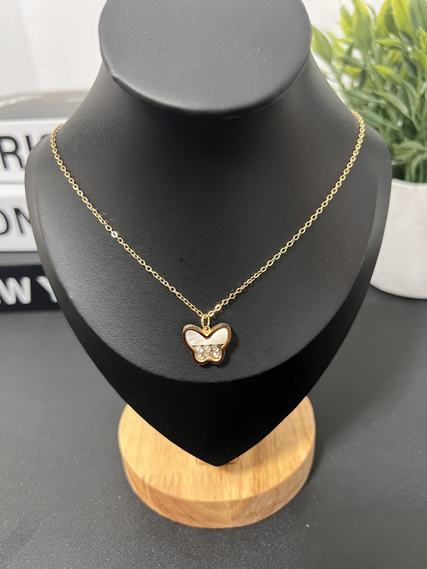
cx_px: 214
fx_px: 428
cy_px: 284
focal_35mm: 26
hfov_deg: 53.1
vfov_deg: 67.3
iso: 500
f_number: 1.5
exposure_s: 1/60
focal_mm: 5.7
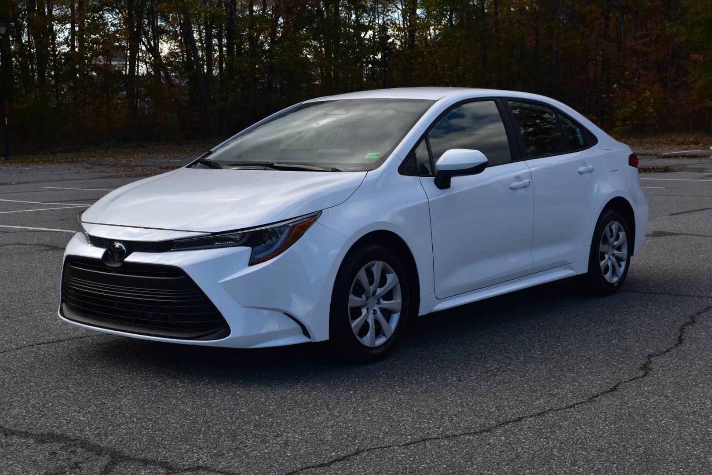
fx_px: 1038
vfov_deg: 25.8
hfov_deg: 37.8
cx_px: 356
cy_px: 238
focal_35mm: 52
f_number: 10
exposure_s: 1/320
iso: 400
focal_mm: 35
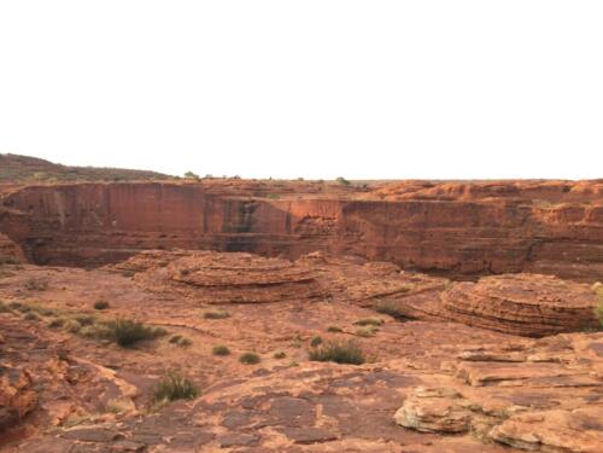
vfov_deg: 48.2
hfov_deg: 61.7
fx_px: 505
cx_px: 302
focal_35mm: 29
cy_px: 226
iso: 32
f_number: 2.2
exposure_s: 1/100
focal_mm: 4.15
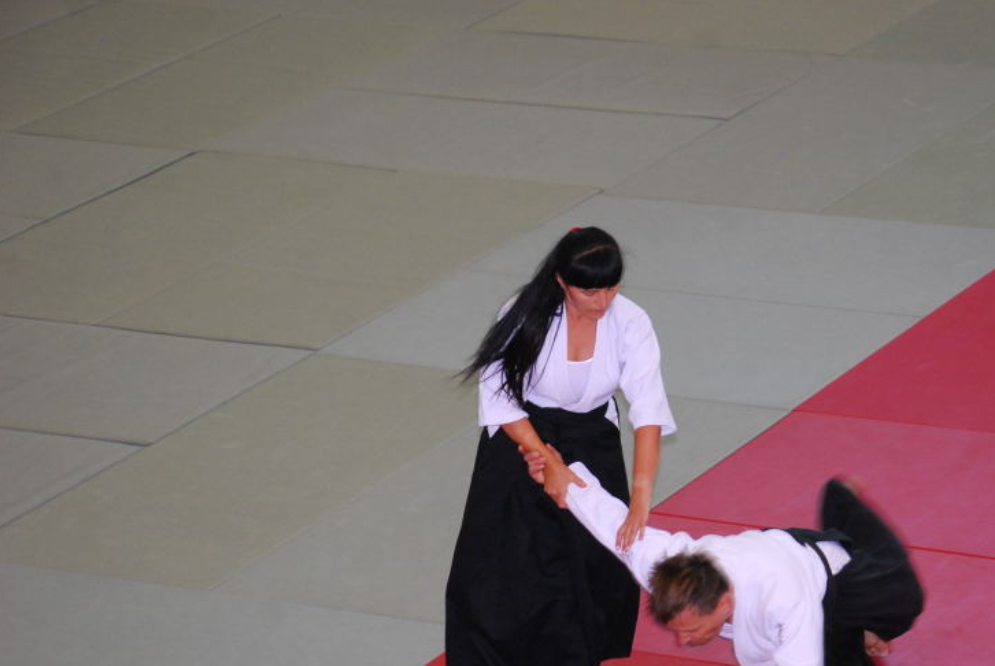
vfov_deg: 9.3
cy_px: 435
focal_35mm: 148
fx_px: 4095
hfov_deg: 13.8
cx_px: 692
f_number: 7.1
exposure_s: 1/60
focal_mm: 70
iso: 800
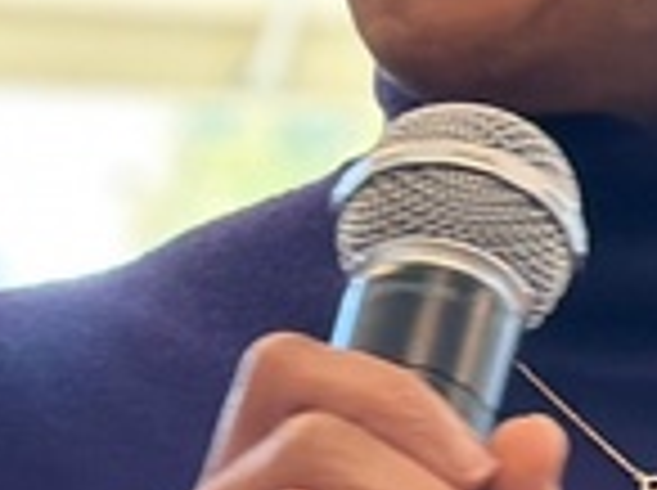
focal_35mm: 337
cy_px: 589
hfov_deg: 5.9
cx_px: 36
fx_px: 6386
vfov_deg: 4.4
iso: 125
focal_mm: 6.86
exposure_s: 1/120
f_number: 1.78
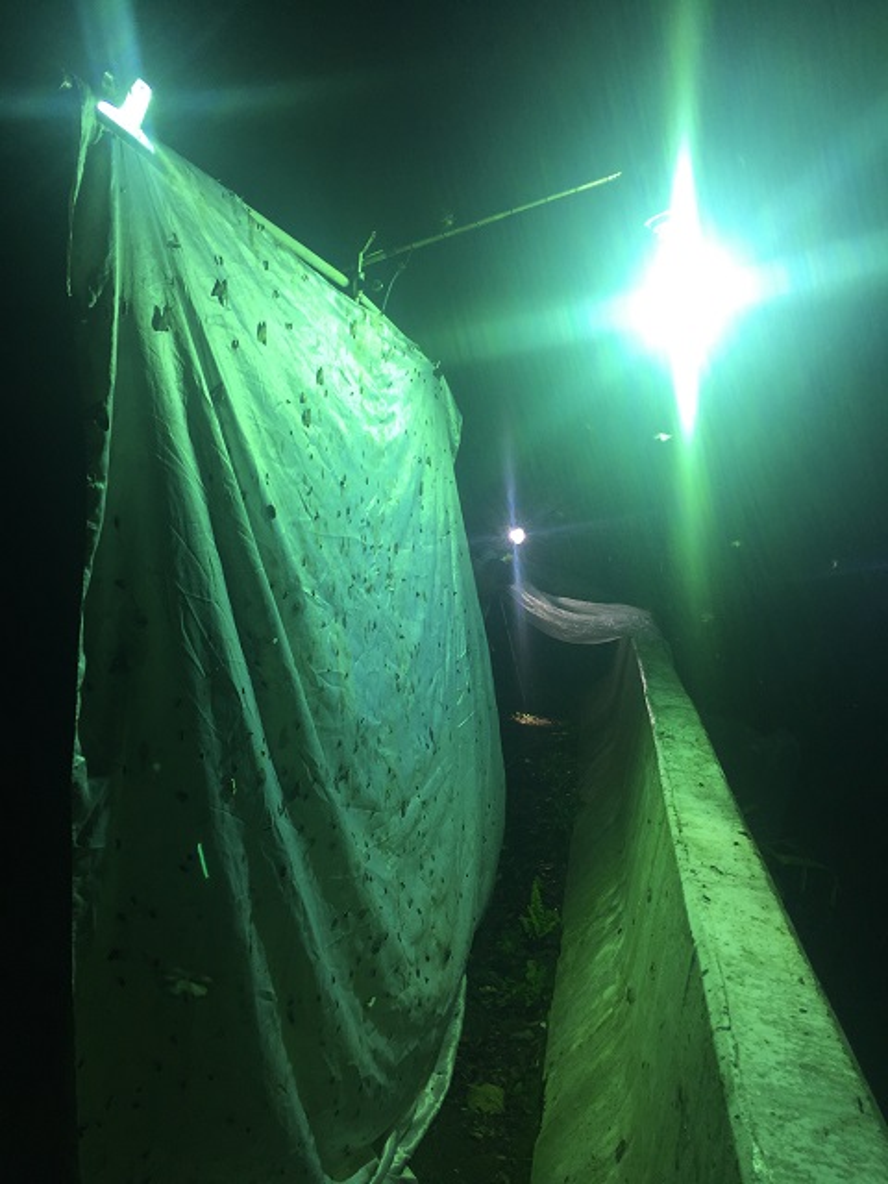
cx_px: 444
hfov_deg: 48.2
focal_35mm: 29
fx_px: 992
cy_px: 592
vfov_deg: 61.7
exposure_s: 1/60
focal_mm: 4.15
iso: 32
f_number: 2.2
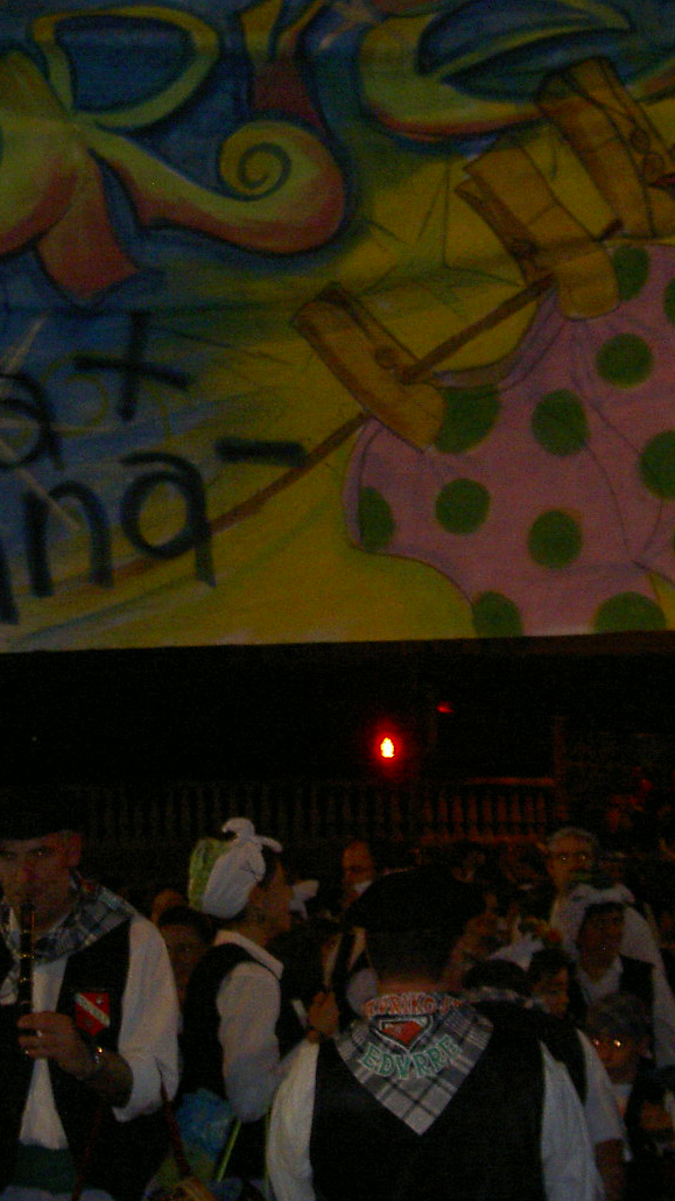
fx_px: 2101
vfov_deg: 31.9
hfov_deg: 18.2
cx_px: 235
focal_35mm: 66
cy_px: 568
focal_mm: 8
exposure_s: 1/59.5
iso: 100
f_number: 2.8
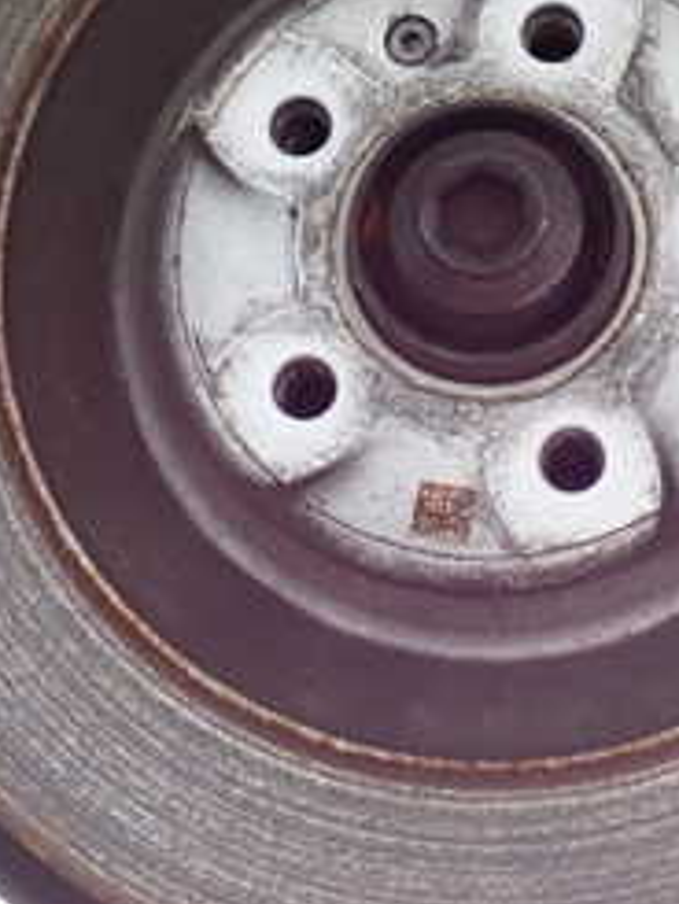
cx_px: 439
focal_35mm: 88
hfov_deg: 16.8
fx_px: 2300
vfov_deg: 22.2
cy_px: 347
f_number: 2.5
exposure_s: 1/60
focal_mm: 6.37
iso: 200
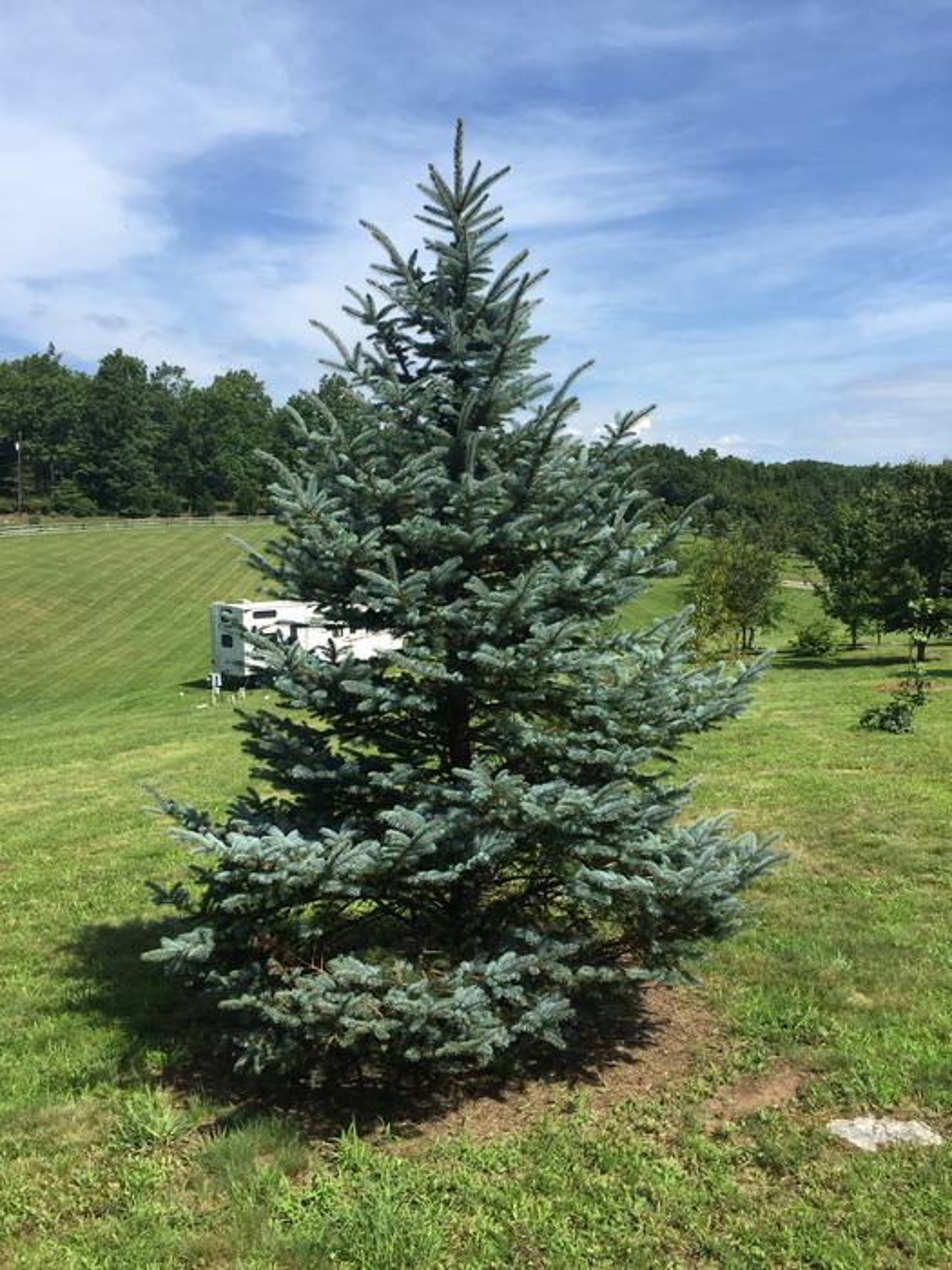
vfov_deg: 61.7
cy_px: 635
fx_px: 1063
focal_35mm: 29
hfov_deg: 48.2
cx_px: 476
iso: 32
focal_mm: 4.15
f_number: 2.2
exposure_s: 1/1721
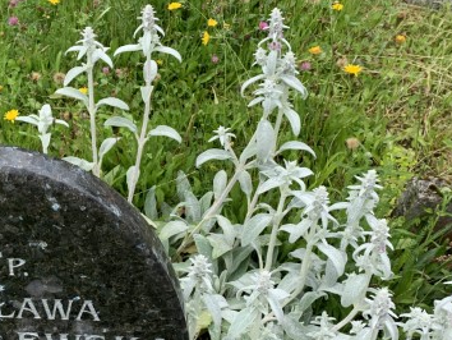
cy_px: 182
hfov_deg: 38.1
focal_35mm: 47
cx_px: 59
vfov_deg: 30.9
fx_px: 614
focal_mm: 4.25
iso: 25
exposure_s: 1/727
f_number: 1.8
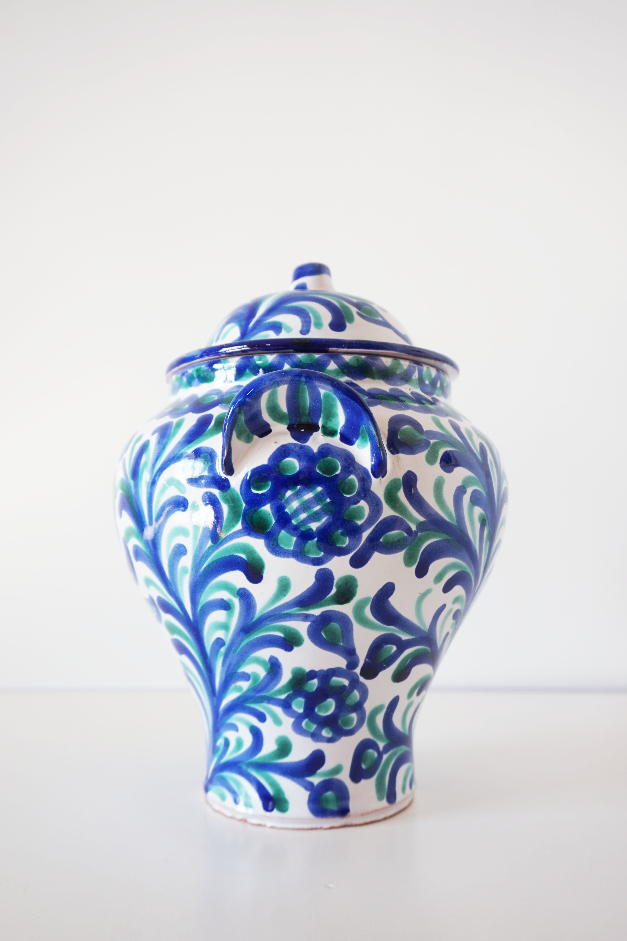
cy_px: 470
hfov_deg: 43.6
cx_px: 314
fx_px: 784
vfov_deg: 62.0
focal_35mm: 30
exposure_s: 1/100
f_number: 5
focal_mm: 20
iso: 100
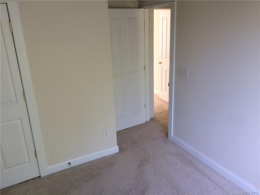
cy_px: 98
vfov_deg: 48.2
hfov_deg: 61.7
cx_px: 130
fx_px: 218
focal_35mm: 29
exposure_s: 1/40
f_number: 2.2
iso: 40
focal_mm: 4.15
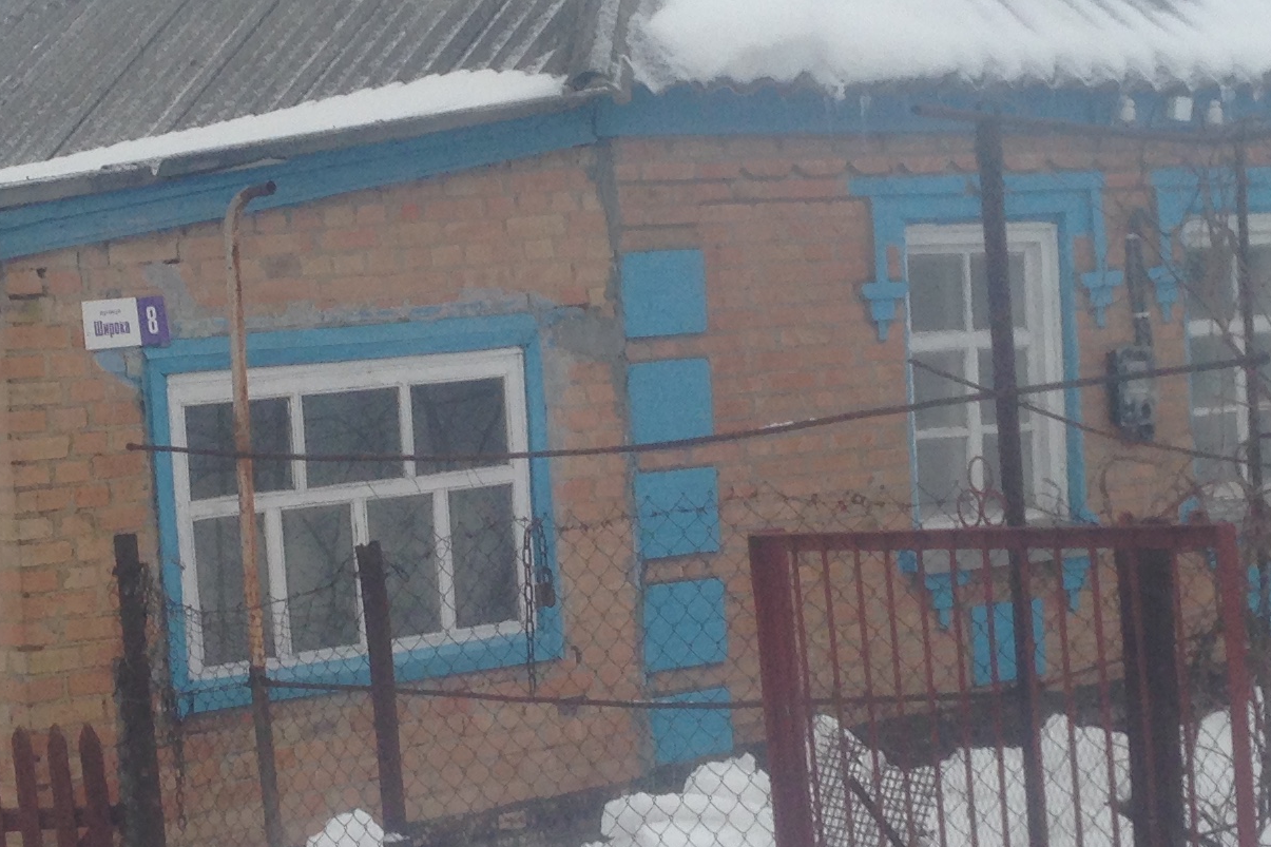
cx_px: 569
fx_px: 3283
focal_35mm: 93
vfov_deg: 14.7
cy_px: 463
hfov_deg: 21.9
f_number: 2.4
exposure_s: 1/847
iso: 50
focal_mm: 4.12
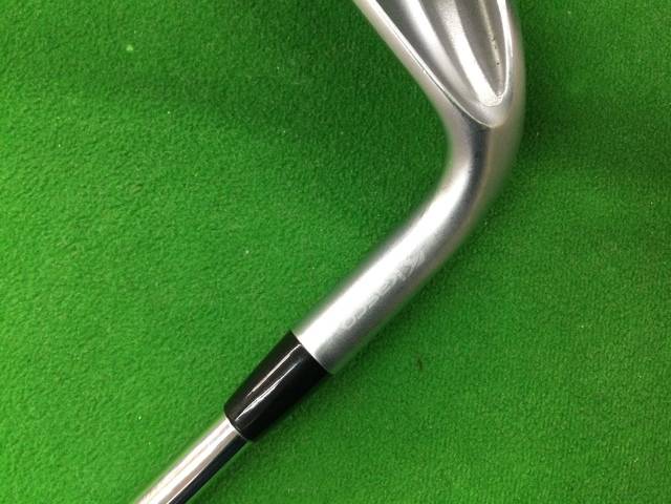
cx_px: 336
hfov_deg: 58.4
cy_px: 252
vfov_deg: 45.4
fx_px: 601
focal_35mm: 31
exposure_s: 1/30
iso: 160
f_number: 2.4
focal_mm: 3.3
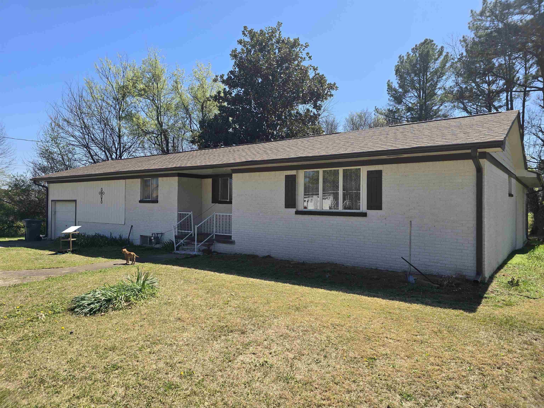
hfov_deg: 73.9
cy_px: 204
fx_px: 361
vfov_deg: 58.9
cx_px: 272
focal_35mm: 23
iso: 12
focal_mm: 6.3
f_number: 1.7
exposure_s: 1/565
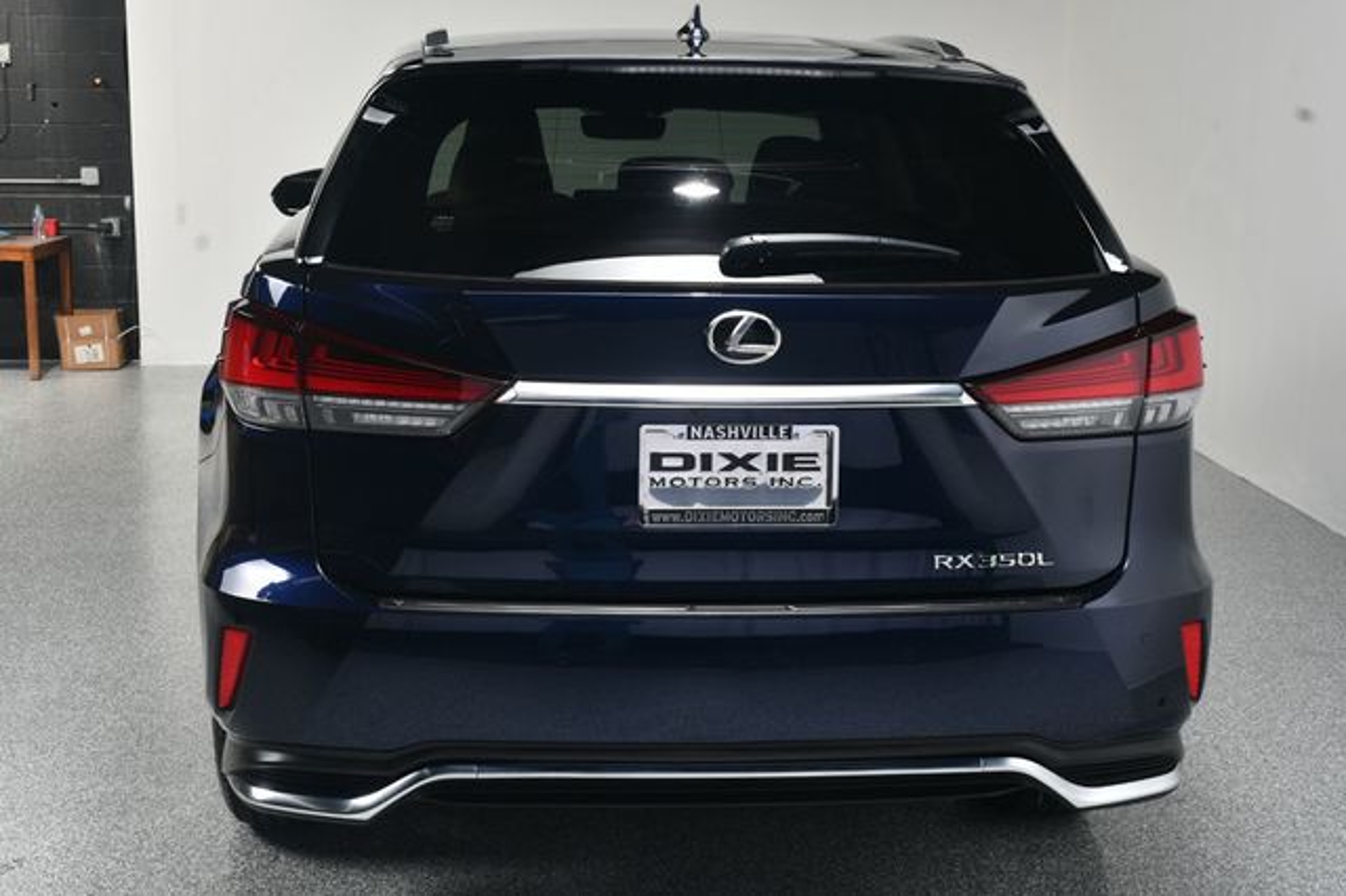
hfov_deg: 41.1
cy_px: 448
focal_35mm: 48
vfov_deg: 28.0
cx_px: 673
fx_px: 1794
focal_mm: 32
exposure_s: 1/160
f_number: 11
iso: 100
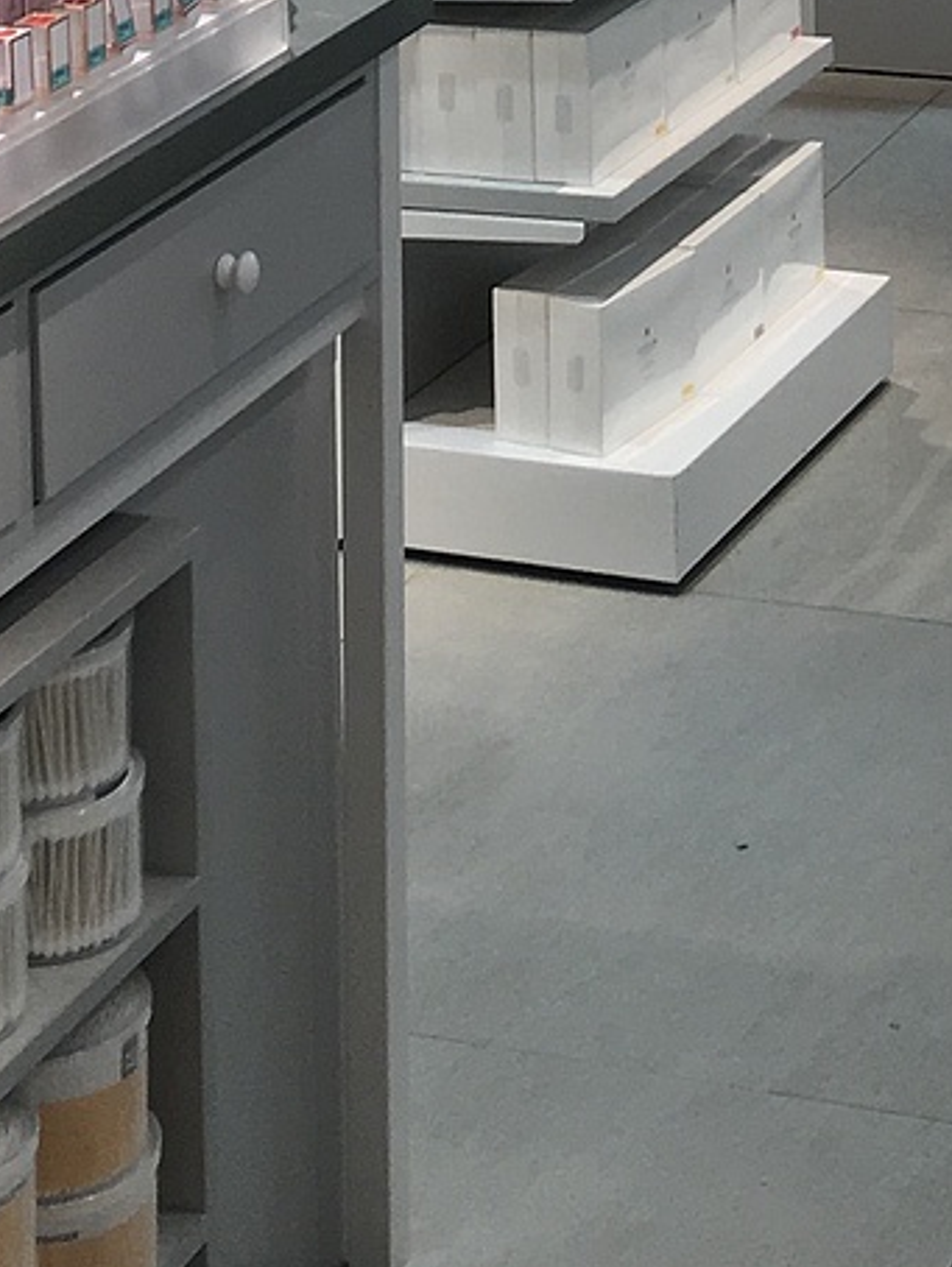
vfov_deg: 16.2
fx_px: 3993
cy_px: -719
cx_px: 765
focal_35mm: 109
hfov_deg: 13.5
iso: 32
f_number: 2.2
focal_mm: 4.15
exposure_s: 1/100
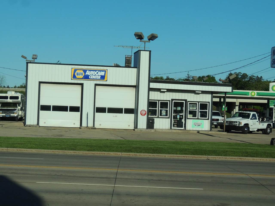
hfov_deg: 23.0
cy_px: 103
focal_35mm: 85
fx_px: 675
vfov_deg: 17.4
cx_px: 138
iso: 100
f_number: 4
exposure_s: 1/1250
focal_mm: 15.1
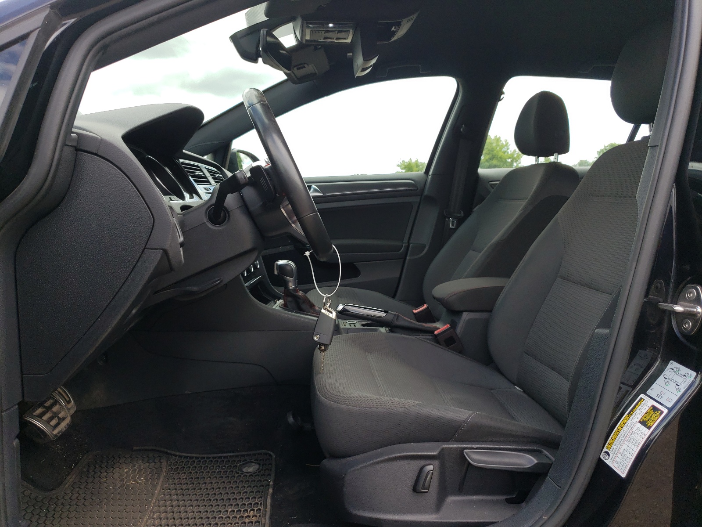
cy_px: 264
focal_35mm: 26
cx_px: 351
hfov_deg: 67.3
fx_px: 527
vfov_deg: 53.1
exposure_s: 1/625
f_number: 1.5
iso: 50
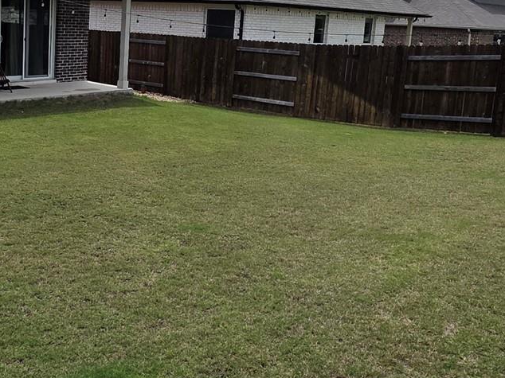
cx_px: 126
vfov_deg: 33.9
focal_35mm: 42
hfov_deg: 43.4
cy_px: 113
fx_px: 612
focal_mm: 2.2
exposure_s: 1/4518
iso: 40
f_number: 1.9
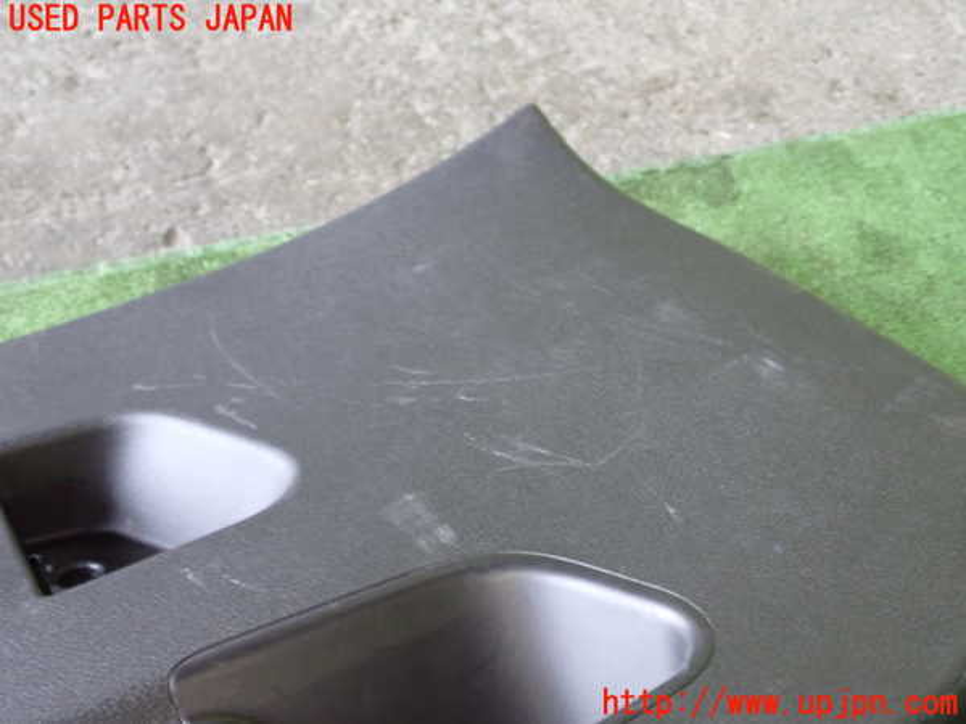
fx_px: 1144
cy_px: 362
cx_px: 483
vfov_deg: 35.1
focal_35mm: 41
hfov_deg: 45.8
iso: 800
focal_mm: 7.31
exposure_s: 1/25
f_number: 2.8
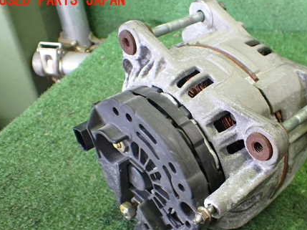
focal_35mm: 42
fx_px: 372
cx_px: 210
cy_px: 153
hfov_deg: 44.1
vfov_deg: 34.0
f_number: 2.3
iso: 800
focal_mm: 5.4
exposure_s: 1/50
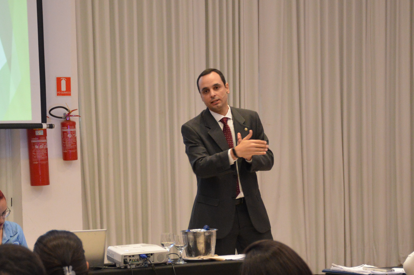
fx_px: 1377
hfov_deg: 17.1
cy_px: 241
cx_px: 163
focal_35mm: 120
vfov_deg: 11.3
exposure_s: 1/30
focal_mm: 45
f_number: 4.5
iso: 1600
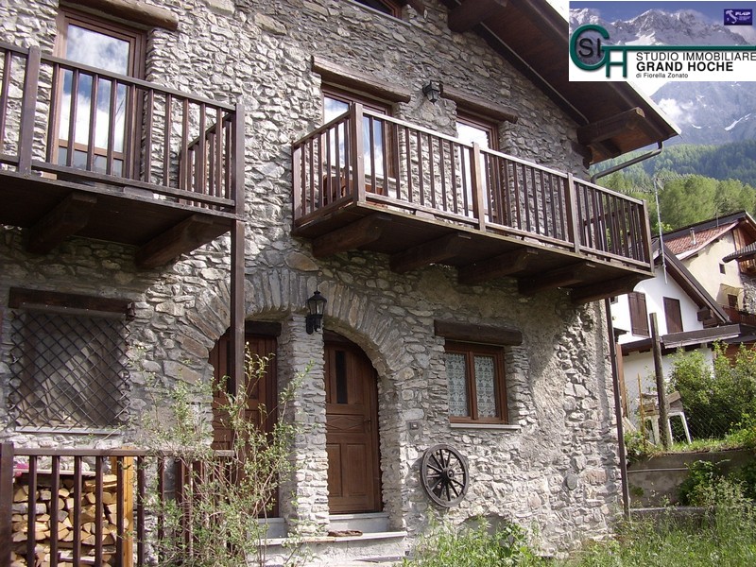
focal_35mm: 30
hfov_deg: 60.0
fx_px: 655
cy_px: 284
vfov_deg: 46.8
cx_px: 378
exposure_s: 1/176
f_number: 4.1
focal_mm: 5.8
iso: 71
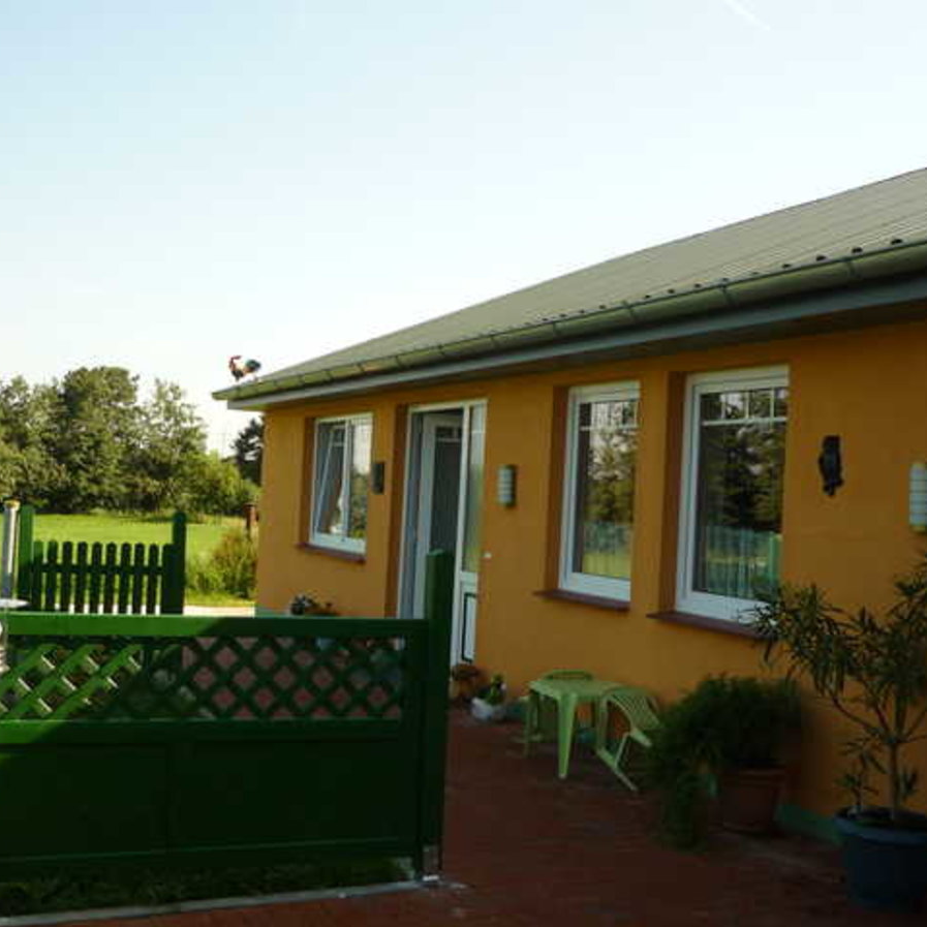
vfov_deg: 42.8
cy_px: 464
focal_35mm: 39
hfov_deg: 42.8
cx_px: 429
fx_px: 1182
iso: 100
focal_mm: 5.5
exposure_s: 1/640
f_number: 2.8
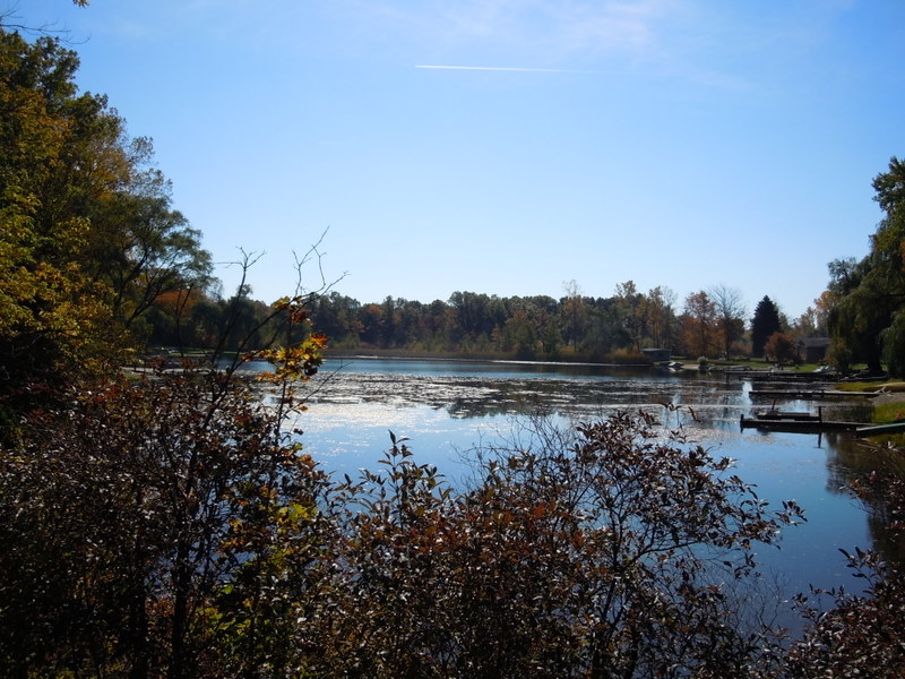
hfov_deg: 55.4
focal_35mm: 33
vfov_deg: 42.9
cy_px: 340
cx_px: 452
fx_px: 863
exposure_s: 1/400
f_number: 8
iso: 100
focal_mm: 5.9
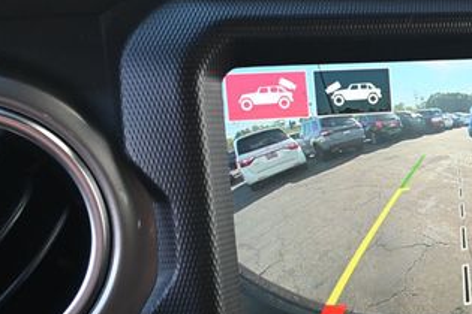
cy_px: 257
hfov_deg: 28.3
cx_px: 426
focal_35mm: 69
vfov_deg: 19.6
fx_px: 898
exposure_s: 1/125
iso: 720
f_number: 4
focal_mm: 22.5
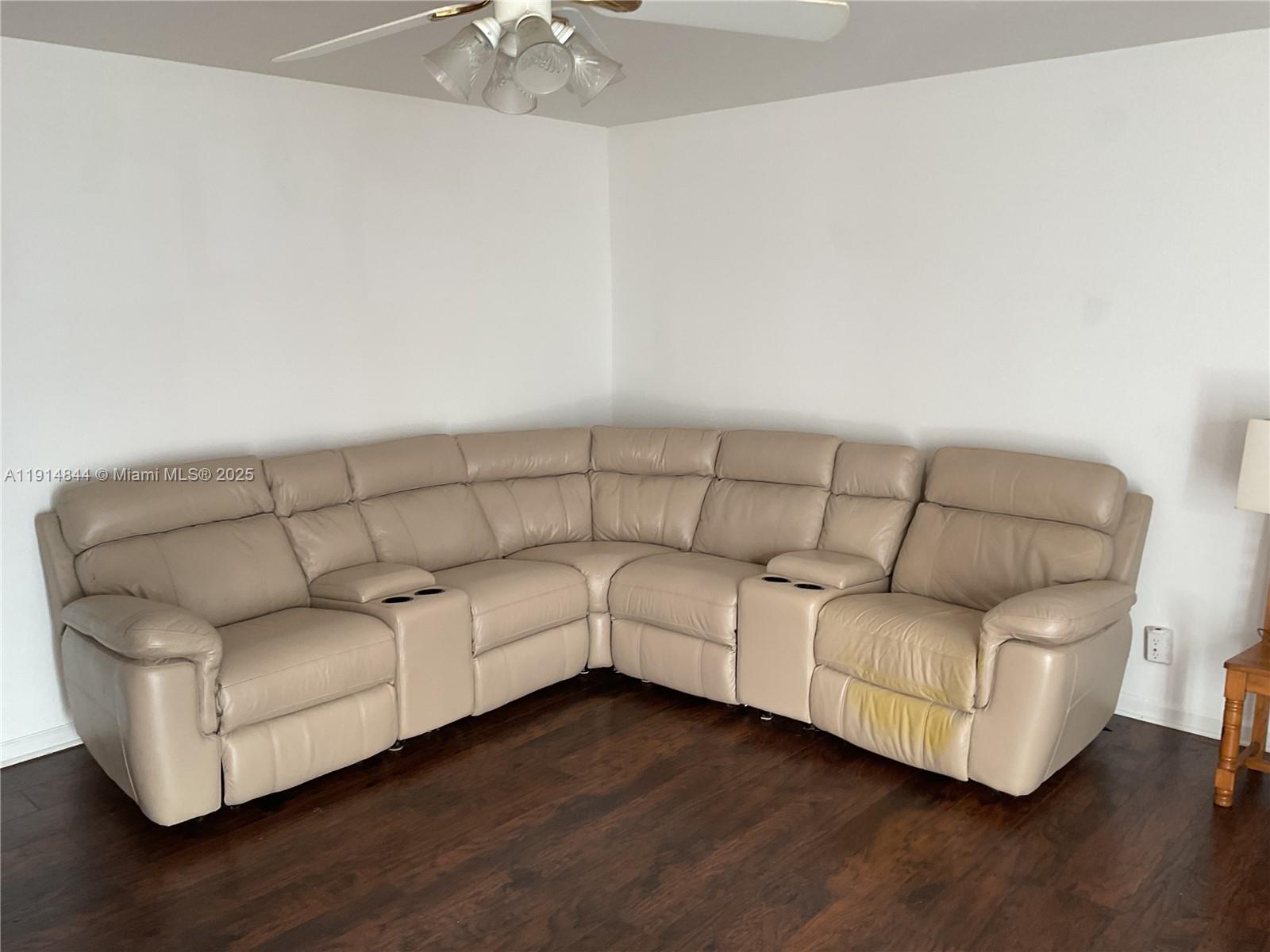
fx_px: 1064
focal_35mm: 29
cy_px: 476
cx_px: 635
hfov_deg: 61.7
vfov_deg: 48.2
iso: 40
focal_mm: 3
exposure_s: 1/60
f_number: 1.8
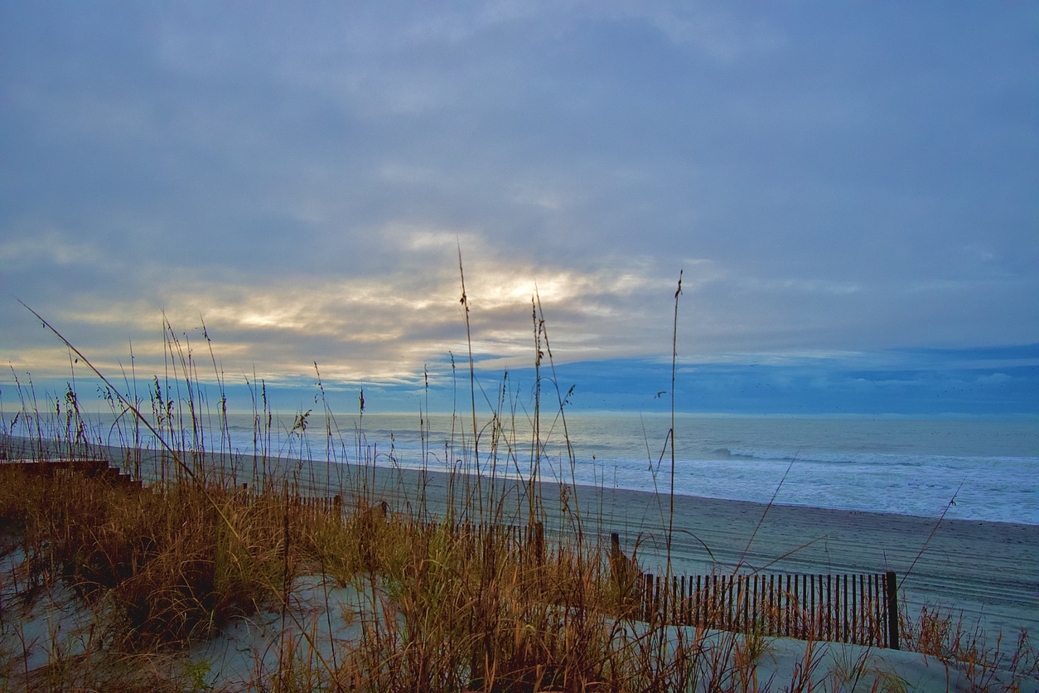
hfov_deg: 61.9
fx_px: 866
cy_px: 346
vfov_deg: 43.6
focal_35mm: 30
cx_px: 520
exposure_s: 1/30
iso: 800
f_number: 5.6
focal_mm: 20
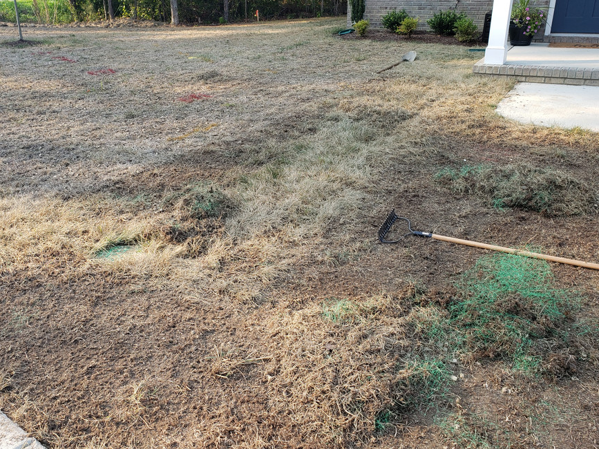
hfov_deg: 56.6
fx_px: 554
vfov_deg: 44.1
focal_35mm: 32
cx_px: 254
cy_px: 205
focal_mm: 4.3
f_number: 2.4
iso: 50
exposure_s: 1/236
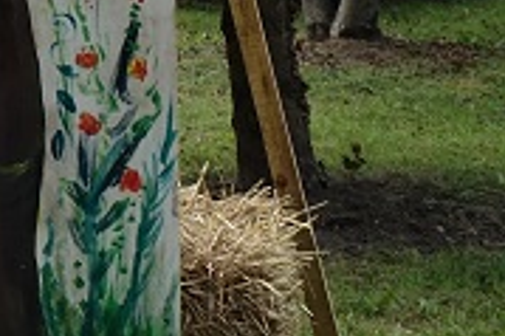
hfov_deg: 8.7
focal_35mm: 220
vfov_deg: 5.9
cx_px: -631
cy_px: -508
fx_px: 3083
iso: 125
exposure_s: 1/320
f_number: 4
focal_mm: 13.37
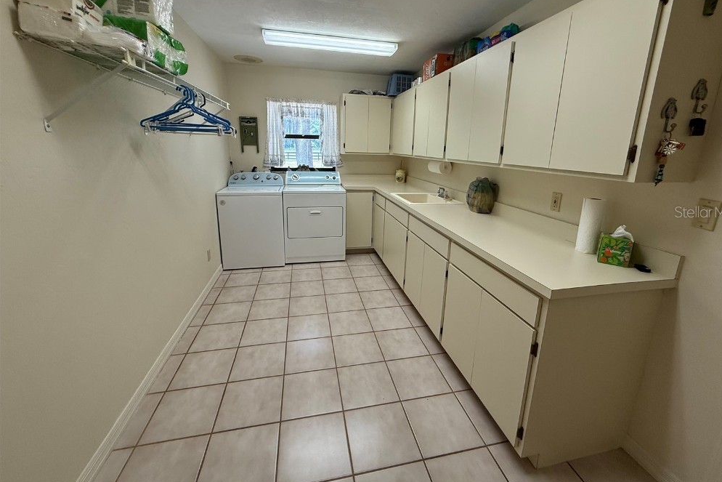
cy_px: 212
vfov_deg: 77.0
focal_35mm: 15
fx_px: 301
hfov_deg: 100.4
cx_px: 371
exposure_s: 1/120
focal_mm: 2.22
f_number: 2.2
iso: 160
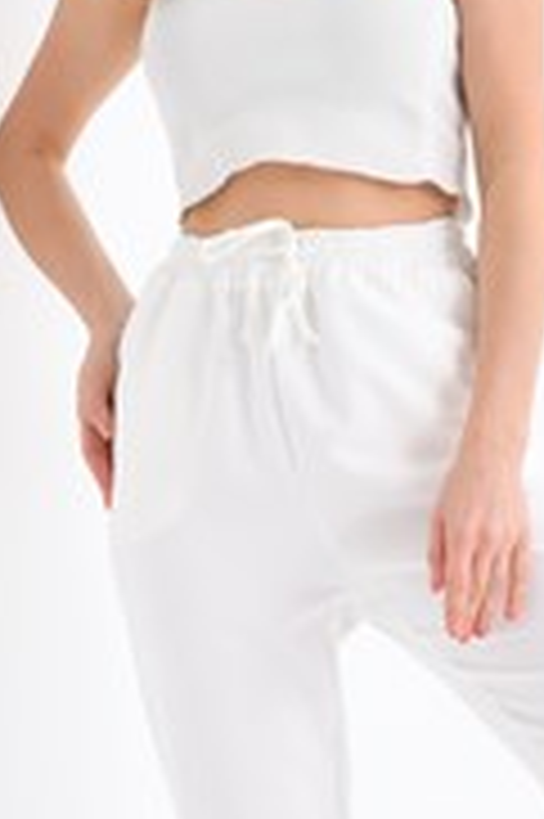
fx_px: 3565
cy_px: 567
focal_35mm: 157
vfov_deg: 13.1
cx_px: 310
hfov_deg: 8.7
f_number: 6.3
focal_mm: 50
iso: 160
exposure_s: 1/125
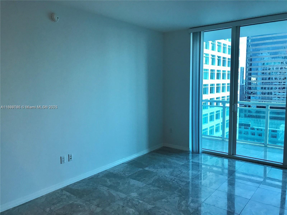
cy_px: 108
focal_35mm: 28
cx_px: 144
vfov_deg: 49.7
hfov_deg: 63.4
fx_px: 232
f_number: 1.8
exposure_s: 1/30
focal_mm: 3.99
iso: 20
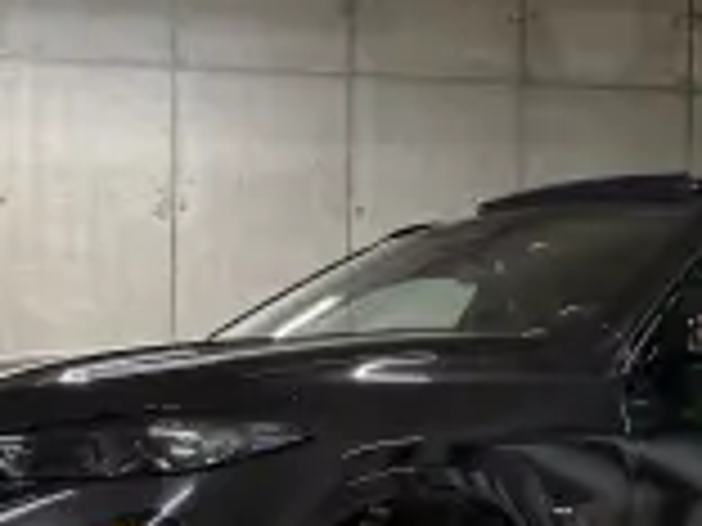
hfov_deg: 17.7
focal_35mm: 111
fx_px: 2251
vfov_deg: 13.2
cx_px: 450
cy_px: 508
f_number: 1.78
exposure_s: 1/121
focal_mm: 6.76
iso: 800
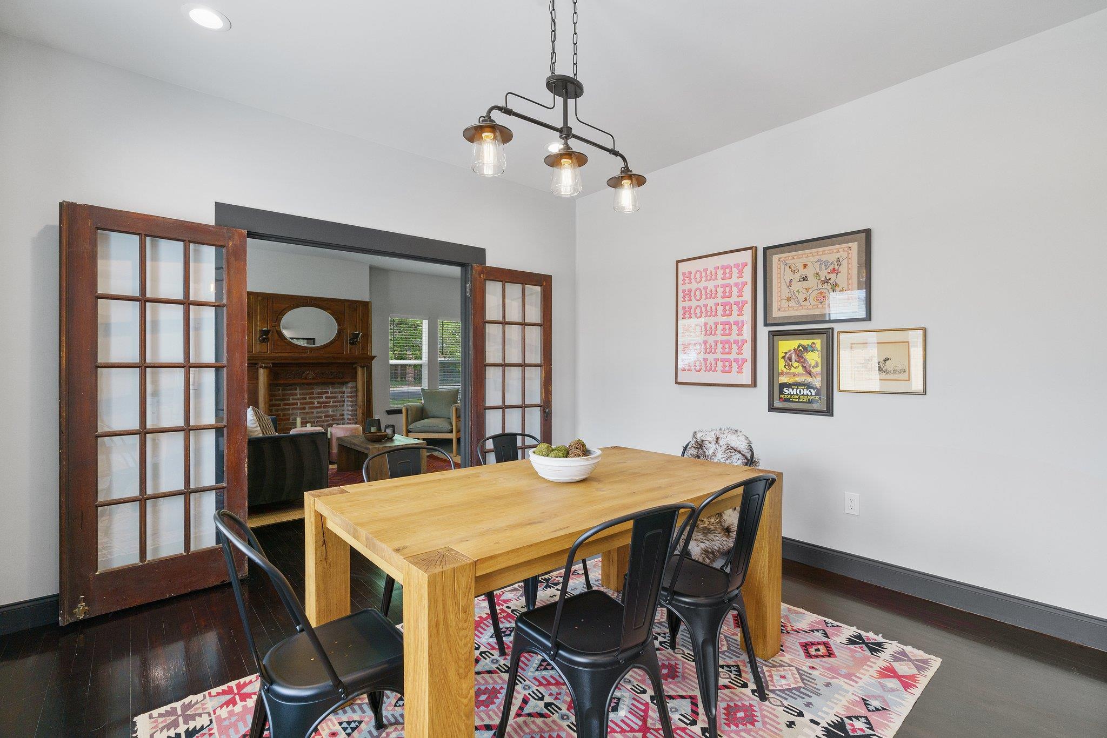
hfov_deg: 96.7
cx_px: 554
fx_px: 492
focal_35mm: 16
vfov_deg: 73.8
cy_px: 369
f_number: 8
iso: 2000
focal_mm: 16
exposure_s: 1/20
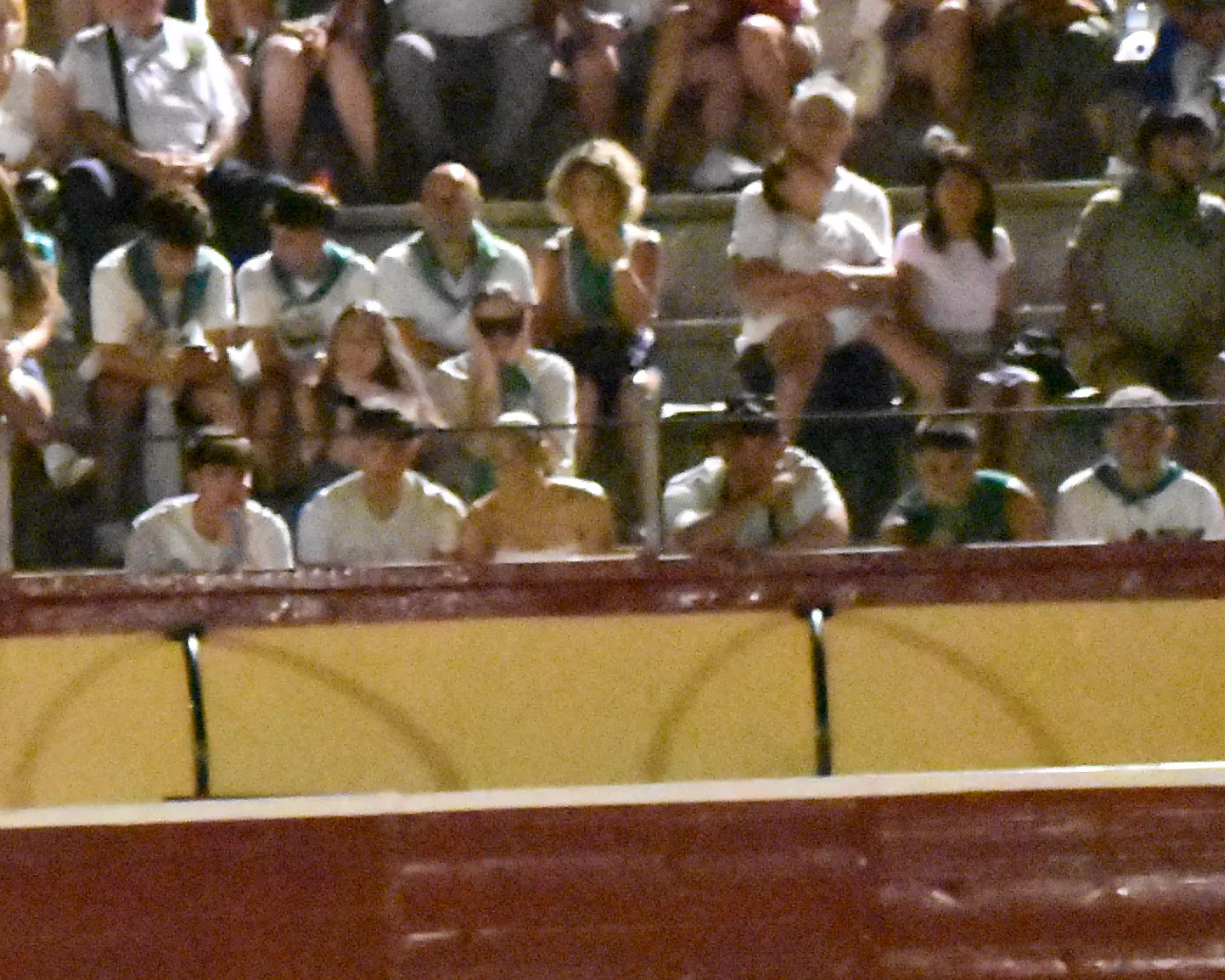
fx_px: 15736
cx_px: -968
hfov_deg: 4.4
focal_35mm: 434
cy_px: 1122
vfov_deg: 3.6
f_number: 5
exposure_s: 1/400
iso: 25600
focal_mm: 72
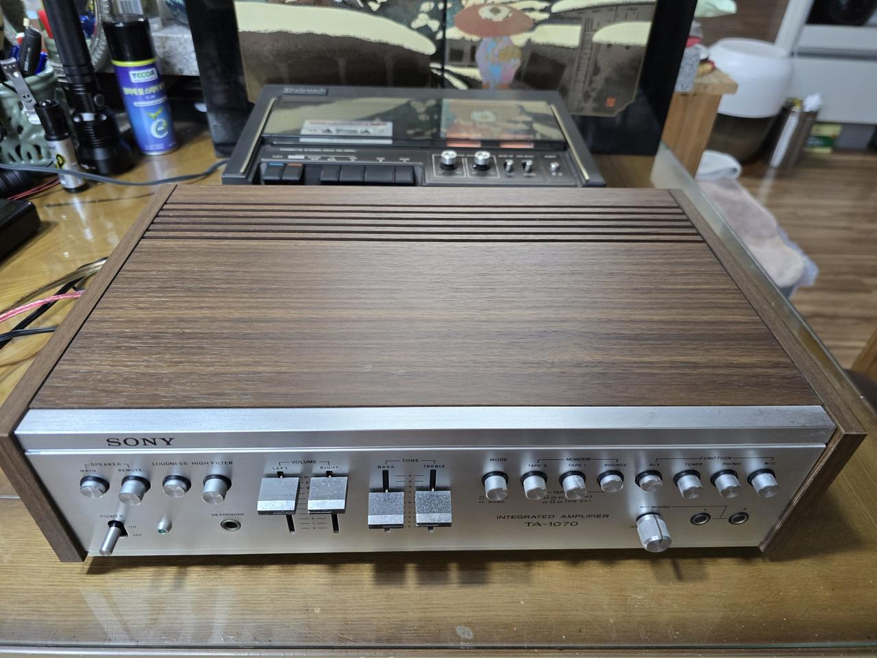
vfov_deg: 58.9
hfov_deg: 73.9
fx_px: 583
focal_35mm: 23
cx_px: 438
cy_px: 329
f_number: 1.7
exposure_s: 1/120
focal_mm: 6.3
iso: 400
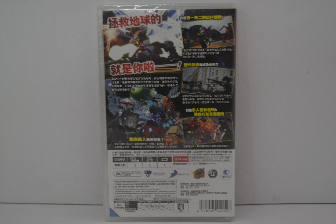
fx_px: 420
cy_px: 112
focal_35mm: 45
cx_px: 168
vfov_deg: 29.9
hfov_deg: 43.6
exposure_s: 1/20
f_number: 4.5
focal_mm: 30
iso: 400
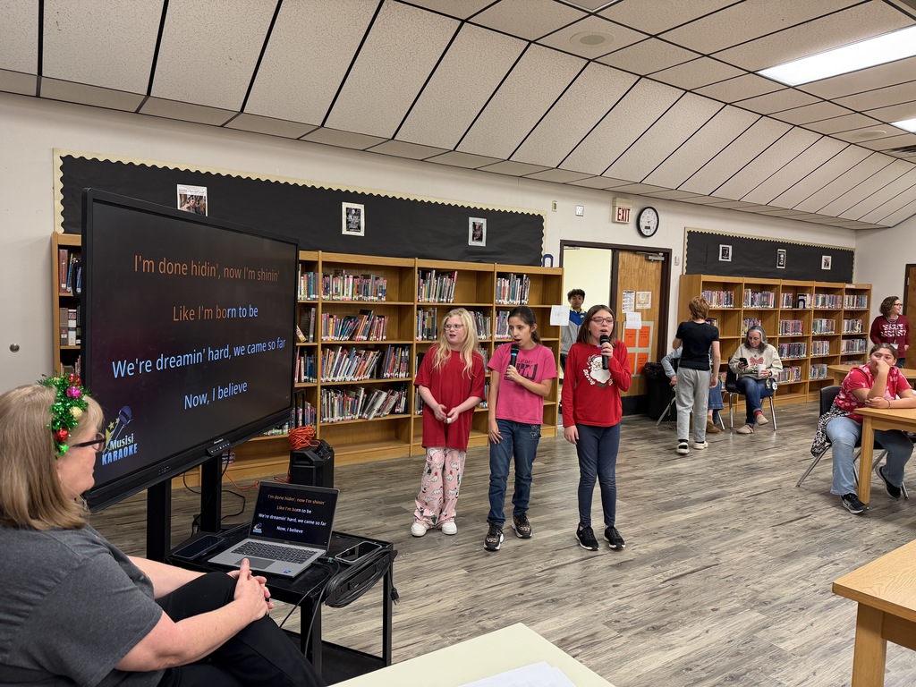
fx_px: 635
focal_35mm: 24
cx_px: 458
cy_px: 344
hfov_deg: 71.6
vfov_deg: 56.8
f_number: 1.78
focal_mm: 6.76
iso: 200
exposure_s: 1/60
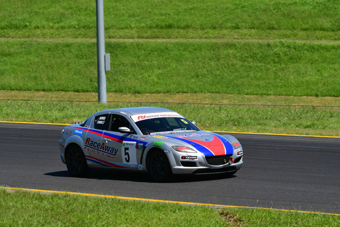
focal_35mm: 300
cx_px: 170
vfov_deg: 4.6
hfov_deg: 6.9
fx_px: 2834
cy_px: 114
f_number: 11
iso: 400
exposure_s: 1/640
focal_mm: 200
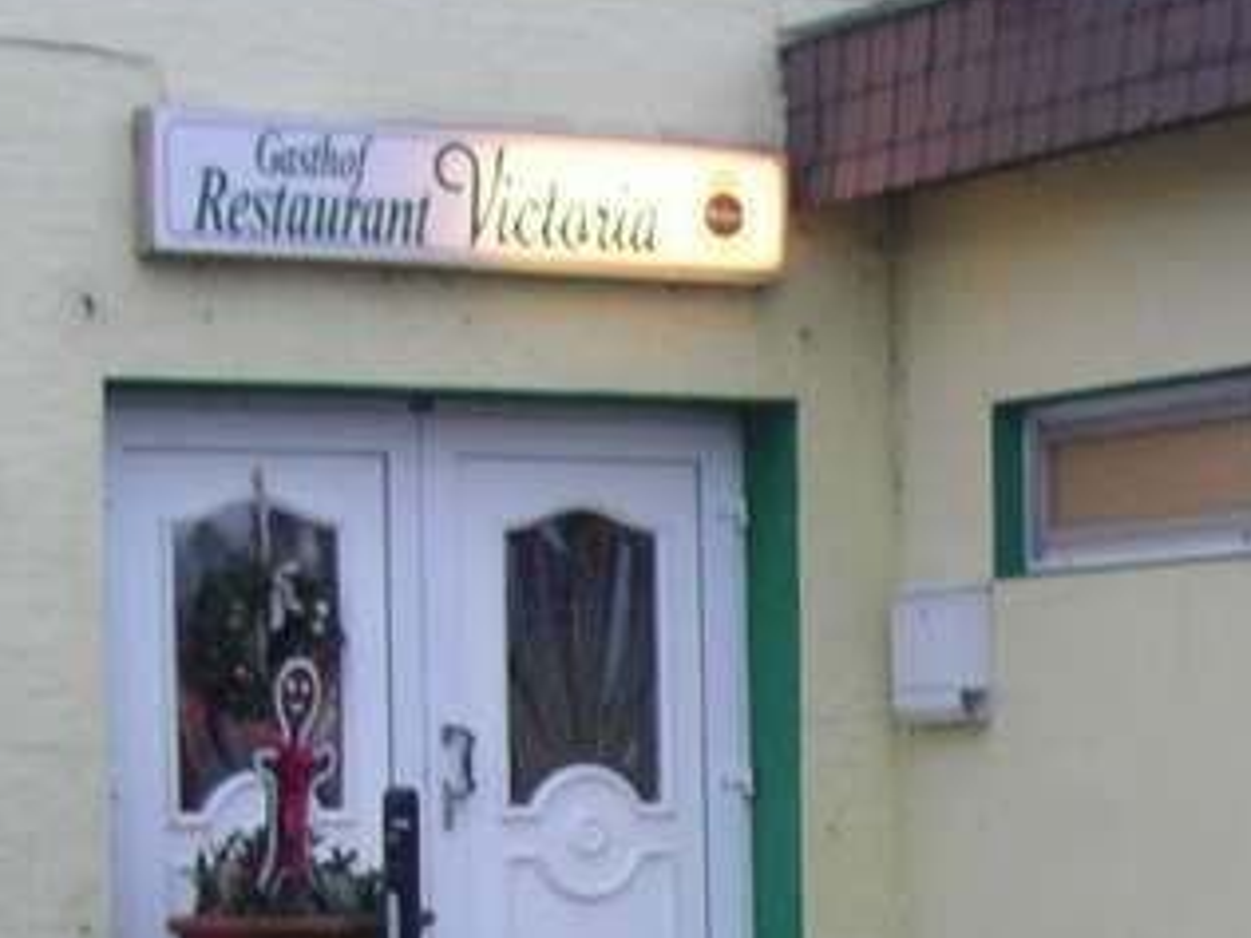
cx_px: 962
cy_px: 1175
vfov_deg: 12.3
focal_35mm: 117
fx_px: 4228
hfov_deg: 16.7
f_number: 2.8
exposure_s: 1/20
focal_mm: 5.7
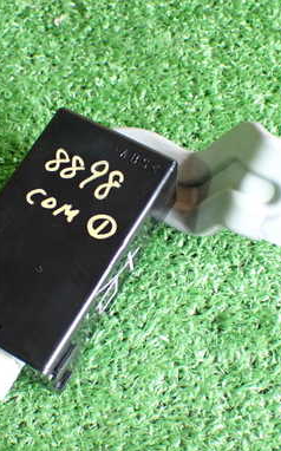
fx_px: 737
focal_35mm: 60
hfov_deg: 21.5
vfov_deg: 34.0
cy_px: 228
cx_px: 104
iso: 800
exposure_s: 1/40
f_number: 2.5
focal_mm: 6.37
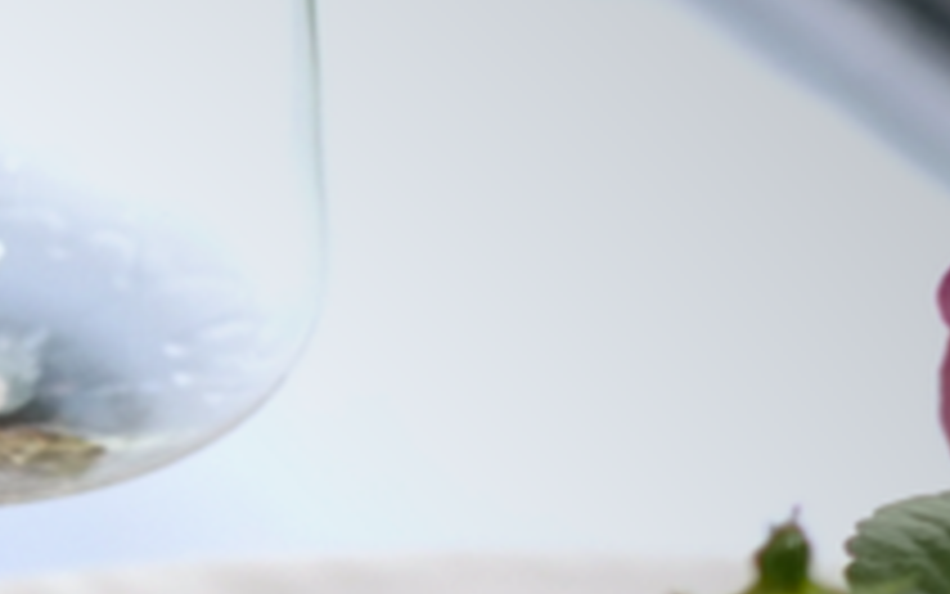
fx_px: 5335
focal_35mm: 206
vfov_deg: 5.8
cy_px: 1912
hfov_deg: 9.1
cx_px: -1378
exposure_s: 1/320
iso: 1000
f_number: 2
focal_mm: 16
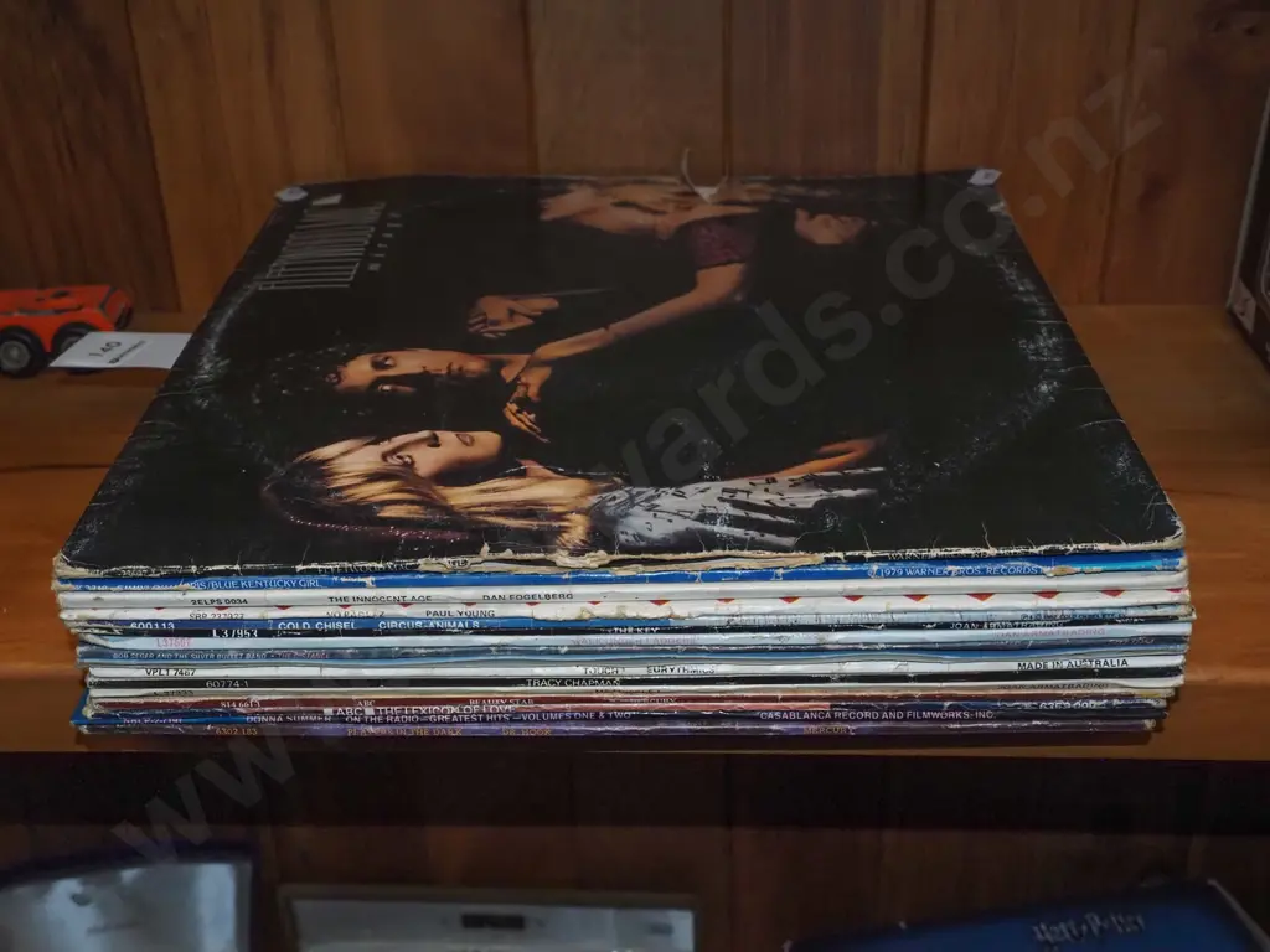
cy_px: 476
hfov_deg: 44.8
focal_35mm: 42
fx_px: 1541
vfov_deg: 34.3
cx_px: 635
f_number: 5.6
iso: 2500
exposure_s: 1/160
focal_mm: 21
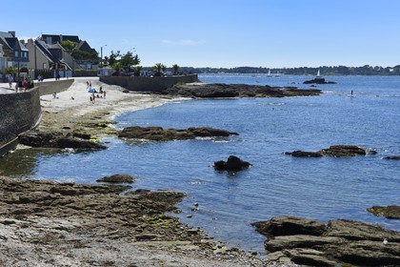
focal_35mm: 60
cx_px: 200
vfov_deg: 22.6
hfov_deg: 33.4
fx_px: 667
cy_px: 134
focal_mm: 60
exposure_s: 1/320
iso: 200
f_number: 14
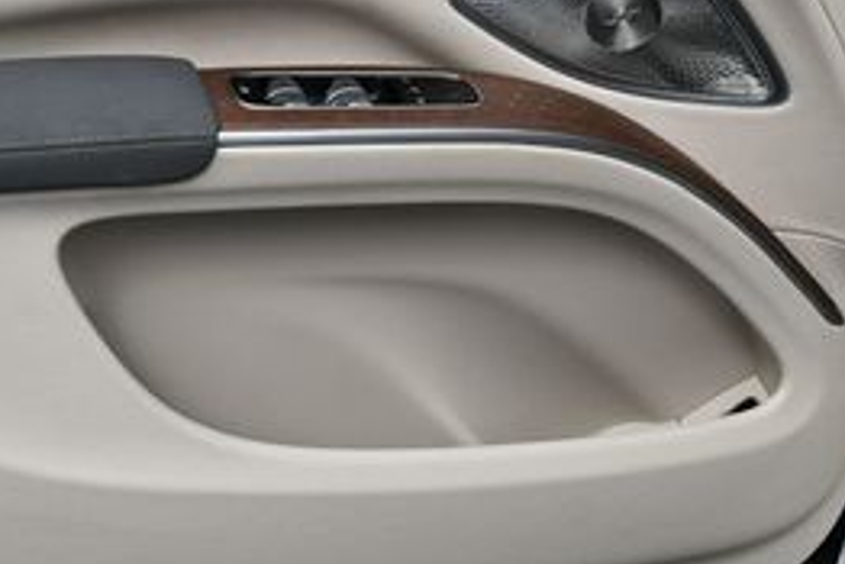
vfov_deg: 15.5
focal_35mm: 88
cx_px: 252
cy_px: 155
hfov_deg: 23.0
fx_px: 2067
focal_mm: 18
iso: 140
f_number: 8
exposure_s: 1/250
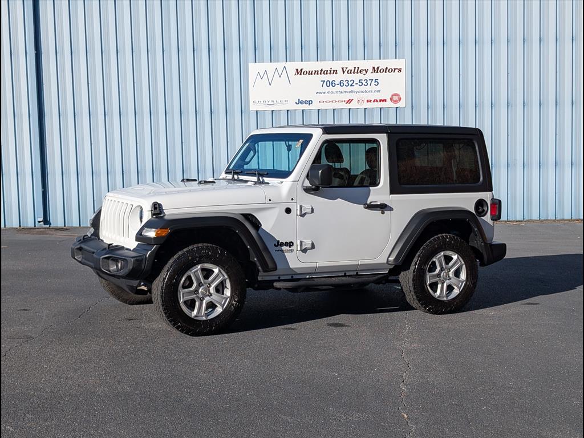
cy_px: 219
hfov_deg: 38.9
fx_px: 827
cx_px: 292
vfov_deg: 29.7
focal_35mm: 49
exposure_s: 1/1667
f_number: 1.68
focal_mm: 6.9
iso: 21
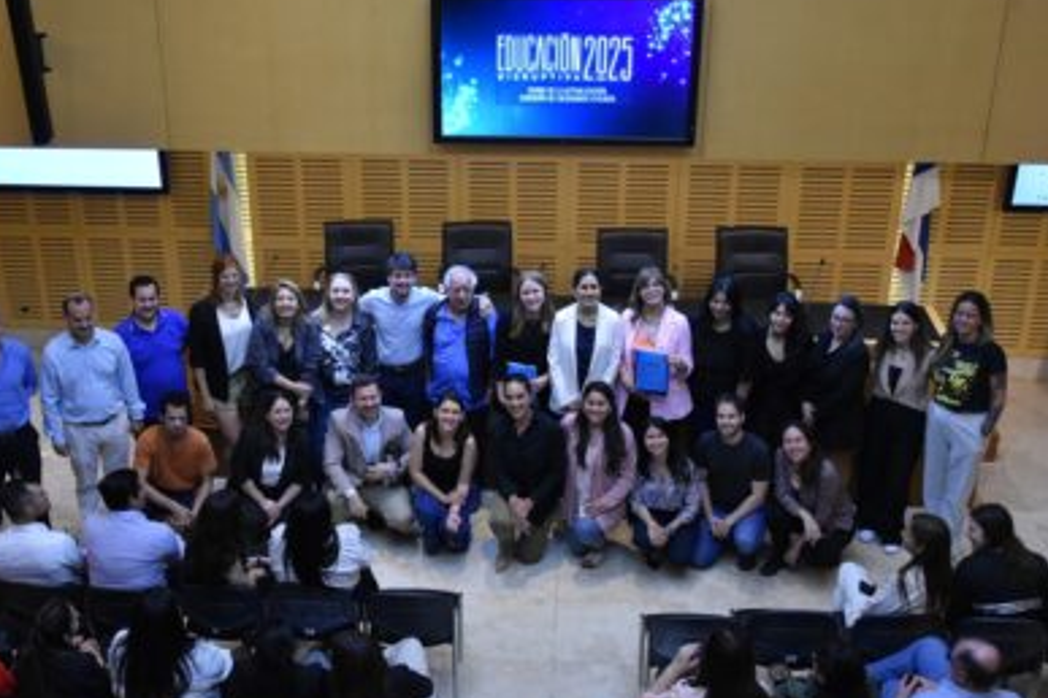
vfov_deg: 30.8
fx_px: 1269
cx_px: 455
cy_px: 363
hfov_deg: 44.8
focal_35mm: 44
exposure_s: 1/125
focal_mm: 25
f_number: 4
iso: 2200
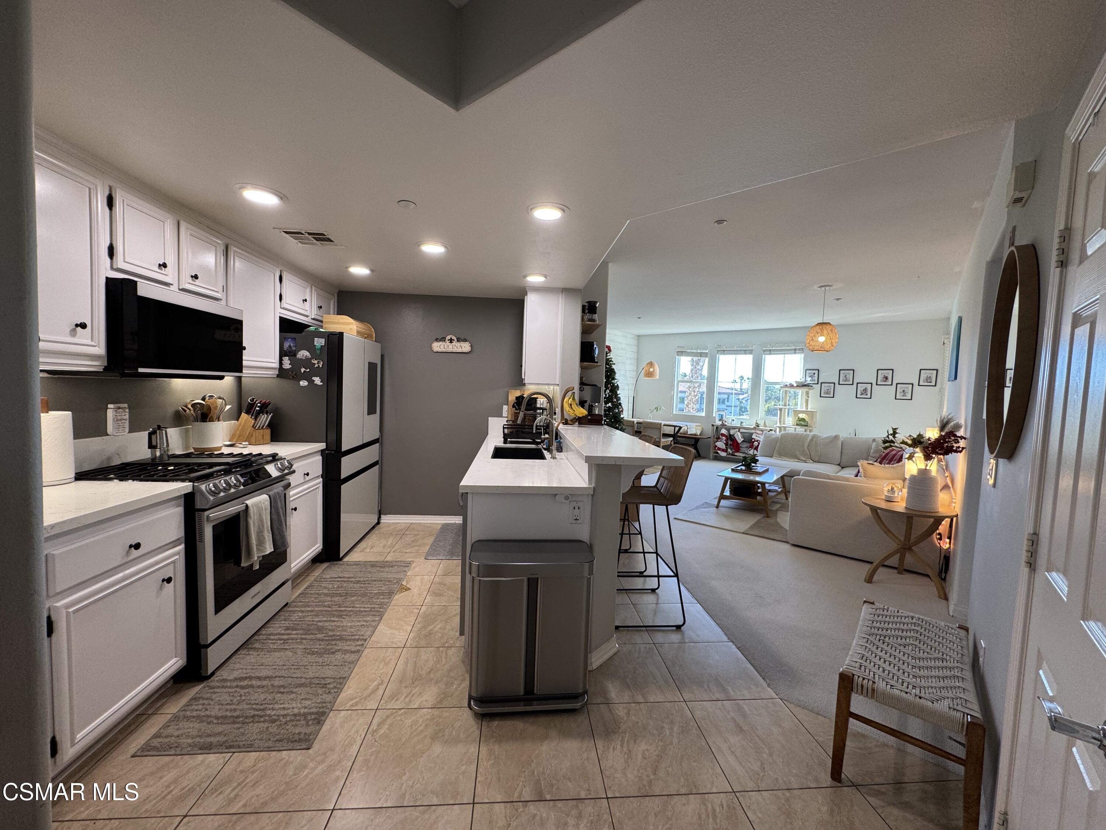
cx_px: 553
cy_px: 415
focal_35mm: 14
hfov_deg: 102.1
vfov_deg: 85.7
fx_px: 447
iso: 100
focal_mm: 2.22
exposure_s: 1/120
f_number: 2.2
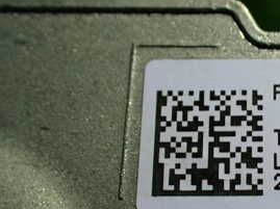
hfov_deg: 27.7
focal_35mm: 67
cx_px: 262
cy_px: 145
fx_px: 541
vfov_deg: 21.8
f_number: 2.3
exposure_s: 1/125
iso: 250
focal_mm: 5.4
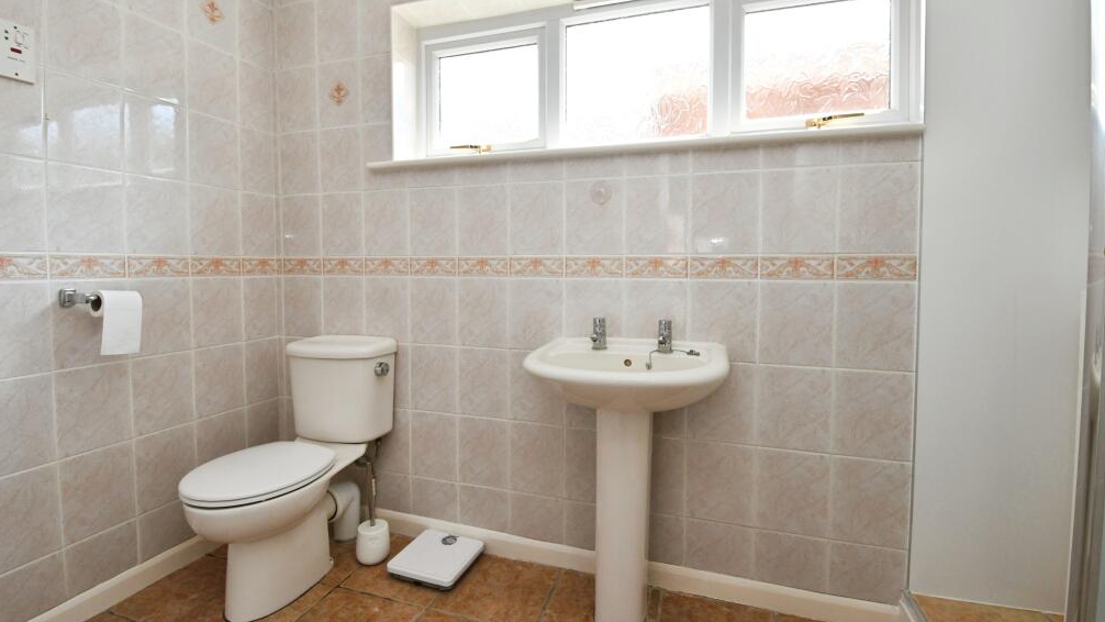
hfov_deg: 99.4
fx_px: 469
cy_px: 304
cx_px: 549
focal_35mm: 16
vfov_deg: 67.1
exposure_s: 1/125
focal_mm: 10
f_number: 7.1
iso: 800
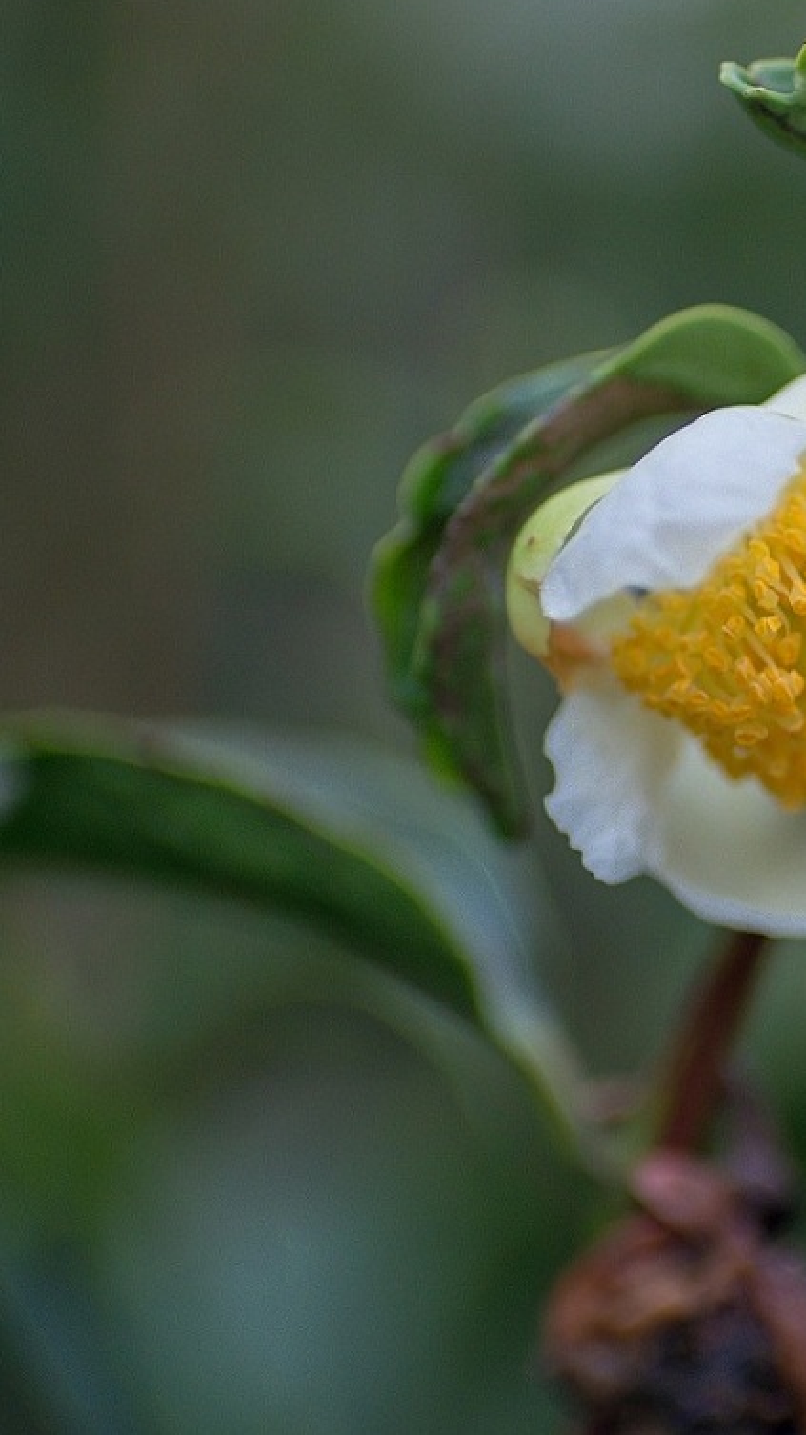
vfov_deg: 37.2
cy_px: 709
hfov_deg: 20.8
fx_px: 2130
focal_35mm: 56
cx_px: 791
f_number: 1.6
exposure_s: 1/1600
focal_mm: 35
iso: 500
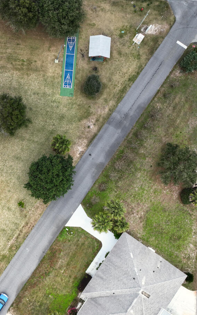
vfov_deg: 44.2
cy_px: 187
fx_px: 386
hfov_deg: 27.2
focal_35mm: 45
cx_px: 5
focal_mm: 12.29
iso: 100
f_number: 2.8
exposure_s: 1/640
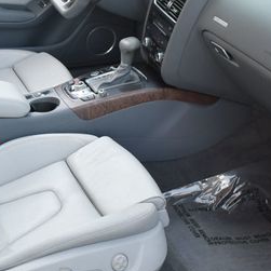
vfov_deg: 22.2
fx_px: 691
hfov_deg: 21.9
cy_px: 108
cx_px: 60
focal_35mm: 78
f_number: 3.5
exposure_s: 1/250
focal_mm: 18
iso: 500
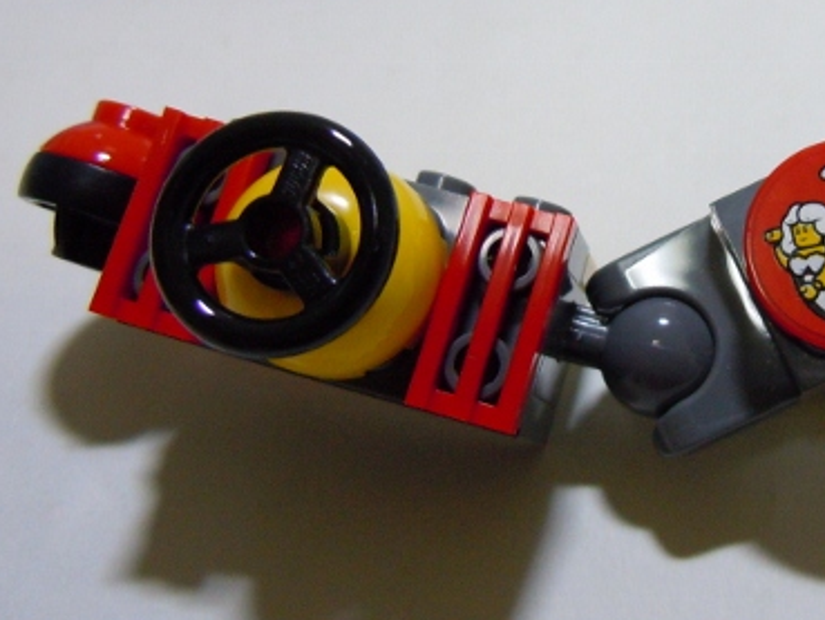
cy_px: 184
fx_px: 1240
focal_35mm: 52
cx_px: 630
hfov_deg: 35.9
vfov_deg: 27.8
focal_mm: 5.4
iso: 400
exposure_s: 1/20
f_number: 3.5
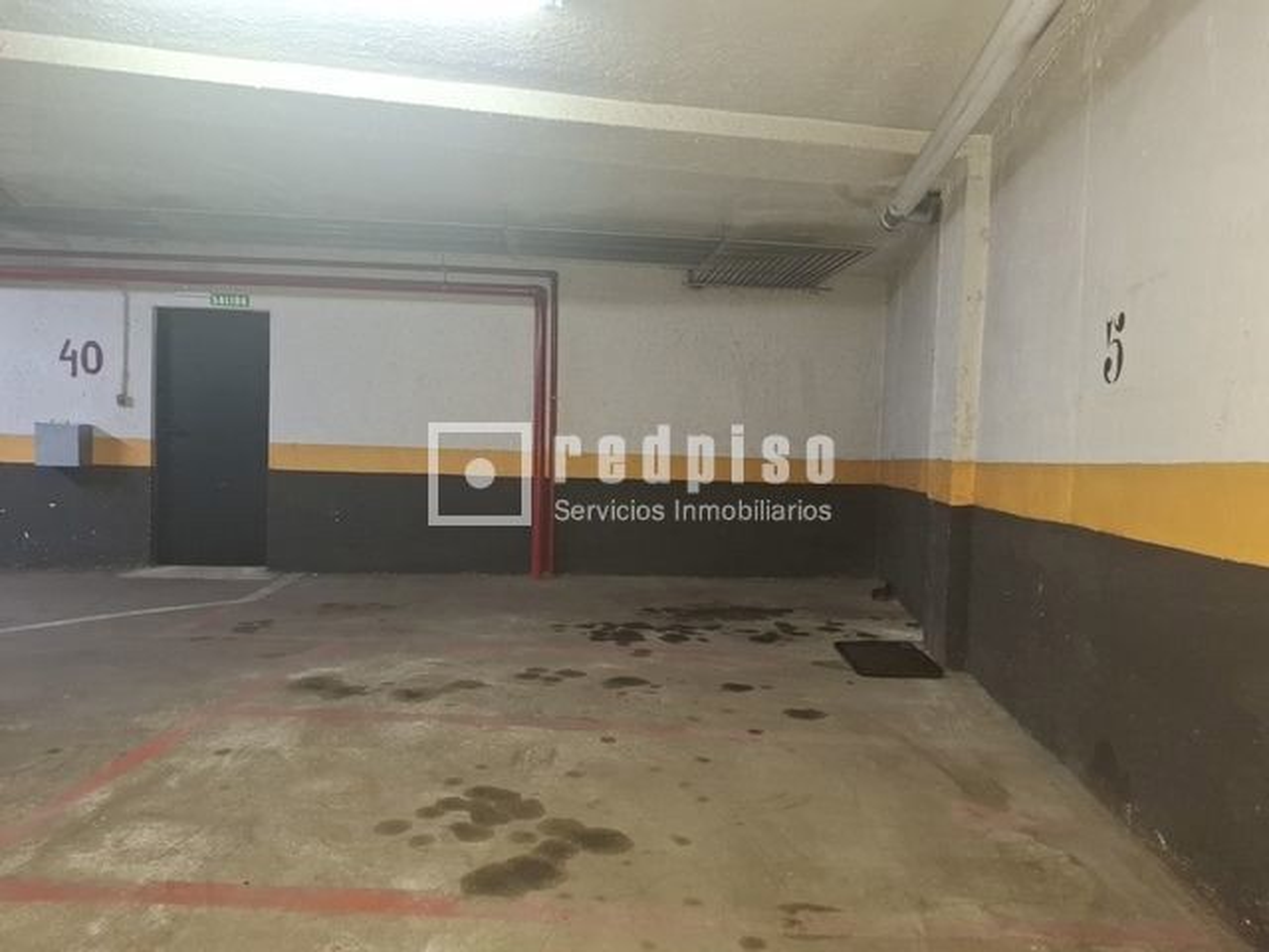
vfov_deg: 58.9
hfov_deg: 73.9
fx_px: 843
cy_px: 476
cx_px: 634
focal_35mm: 23
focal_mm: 5.54
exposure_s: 1/24
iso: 800
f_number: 1.8
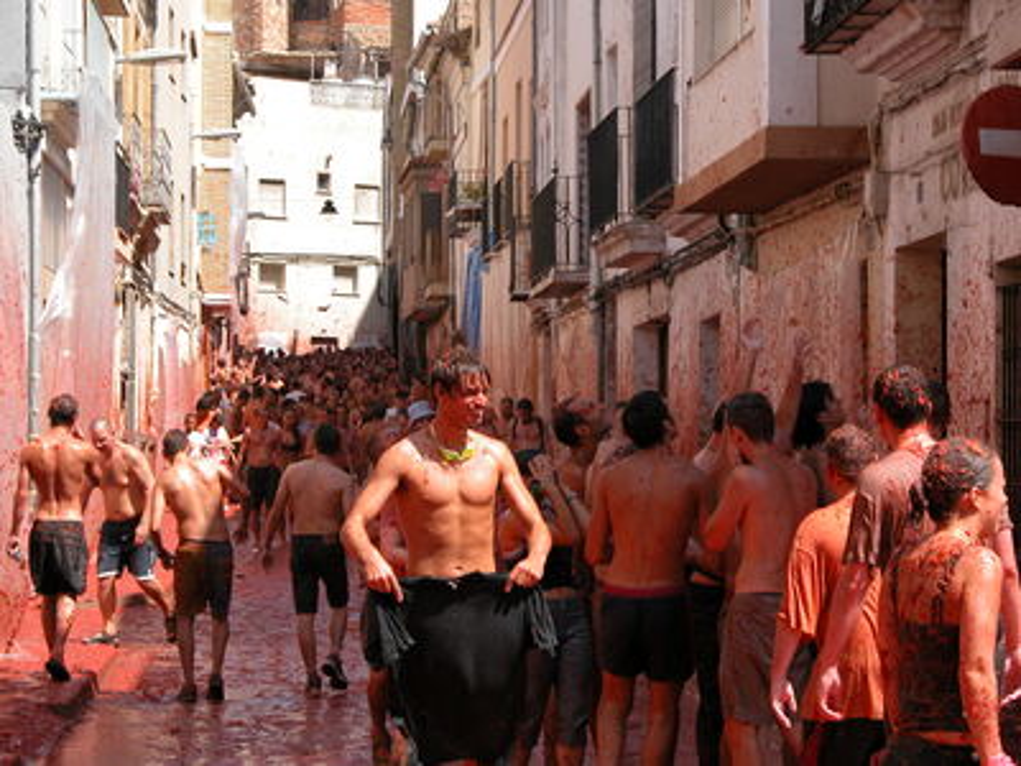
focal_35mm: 116
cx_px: 510
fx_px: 3421
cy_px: 383
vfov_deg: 12.8
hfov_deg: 17.0
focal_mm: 29.5
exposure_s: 1/327
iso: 100
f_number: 4.7
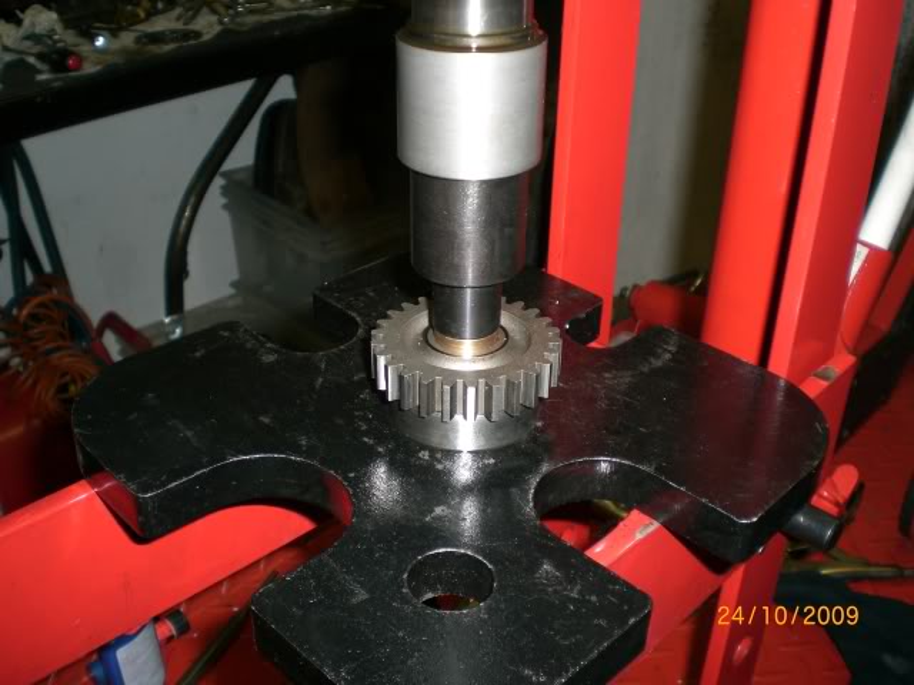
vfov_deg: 37.7
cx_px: 457
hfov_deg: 49.0
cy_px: 342
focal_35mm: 38
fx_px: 1003
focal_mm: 6.3
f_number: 3.1
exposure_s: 1/60
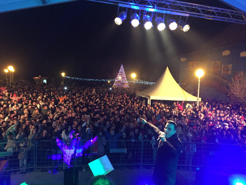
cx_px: 123
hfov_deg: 61.7
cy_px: 92
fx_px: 206
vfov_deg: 48.2
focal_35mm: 29
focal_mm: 4.15
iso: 250
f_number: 2.2
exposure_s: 1/17
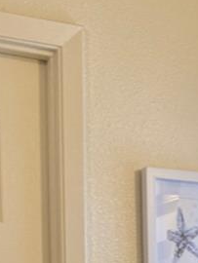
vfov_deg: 12.2
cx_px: 277
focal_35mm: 133
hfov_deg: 10.8
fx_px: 1013
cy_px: 609
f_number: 1.78
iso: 160
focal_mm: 6.76
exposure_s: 1/141
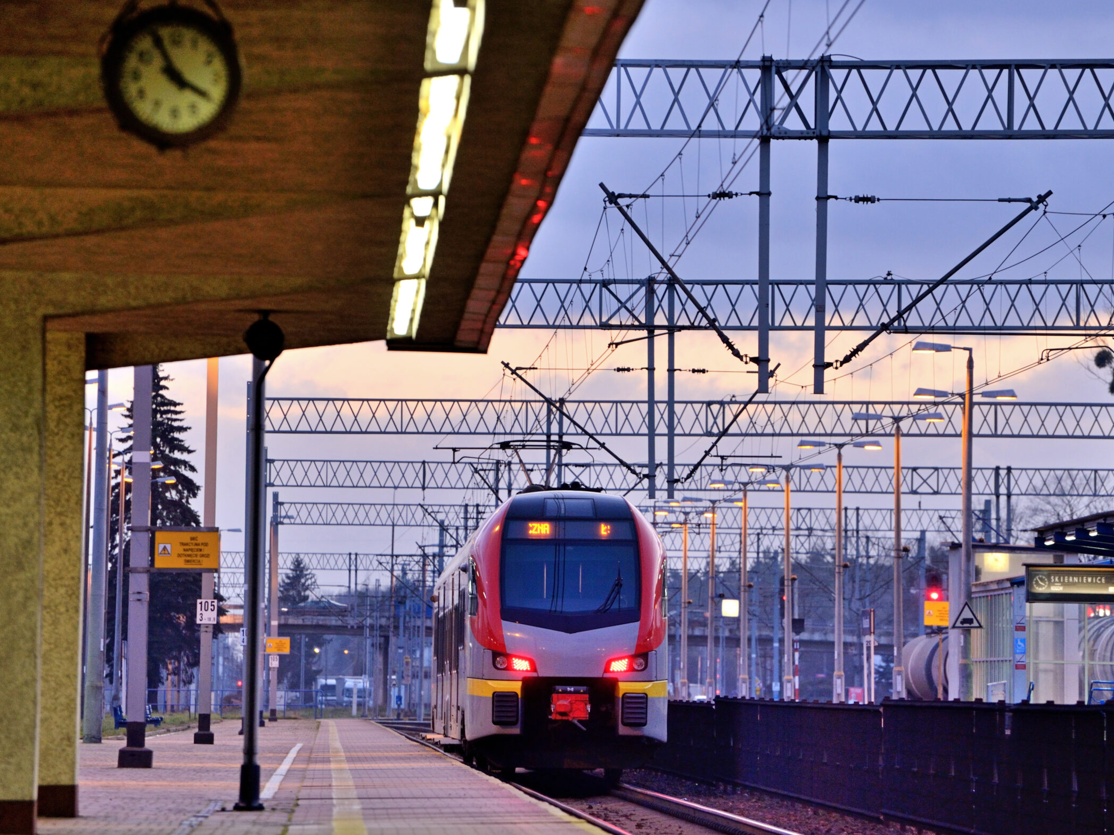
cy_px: 392
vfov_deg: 5.7
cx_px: 566
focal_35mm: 259
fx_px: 8335
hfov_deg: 7.6
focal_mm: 220
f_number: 5.3
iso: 640
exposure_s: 1/40
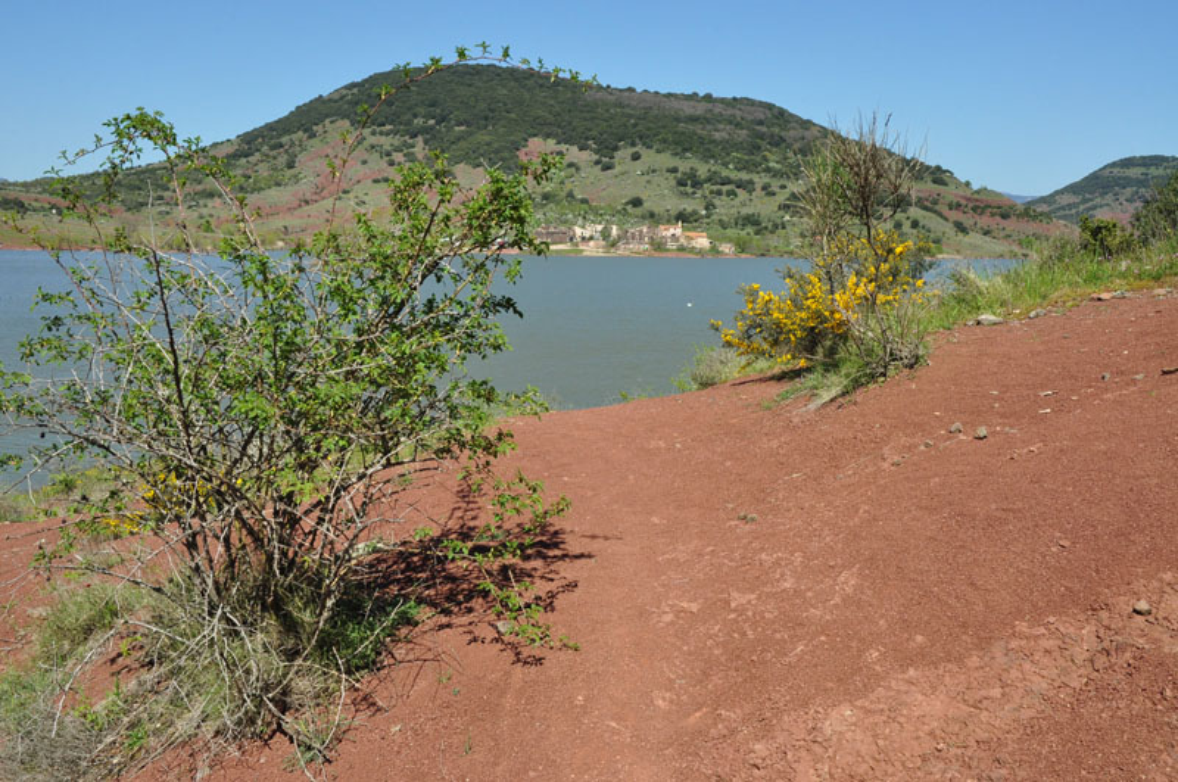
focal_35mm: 38
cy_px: 391
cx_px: 589
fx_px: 1225
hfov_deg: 51.3
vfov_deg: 35.4
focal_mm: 25
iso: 400
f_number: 16
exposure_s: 1/200
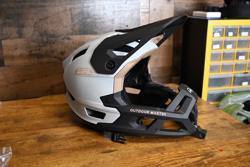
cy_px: 84
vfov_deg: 36.9
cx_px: 125
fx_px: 250
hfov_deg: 53.1
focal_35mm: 36
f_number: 2.8
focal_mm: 24
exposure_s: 1/160
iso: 400
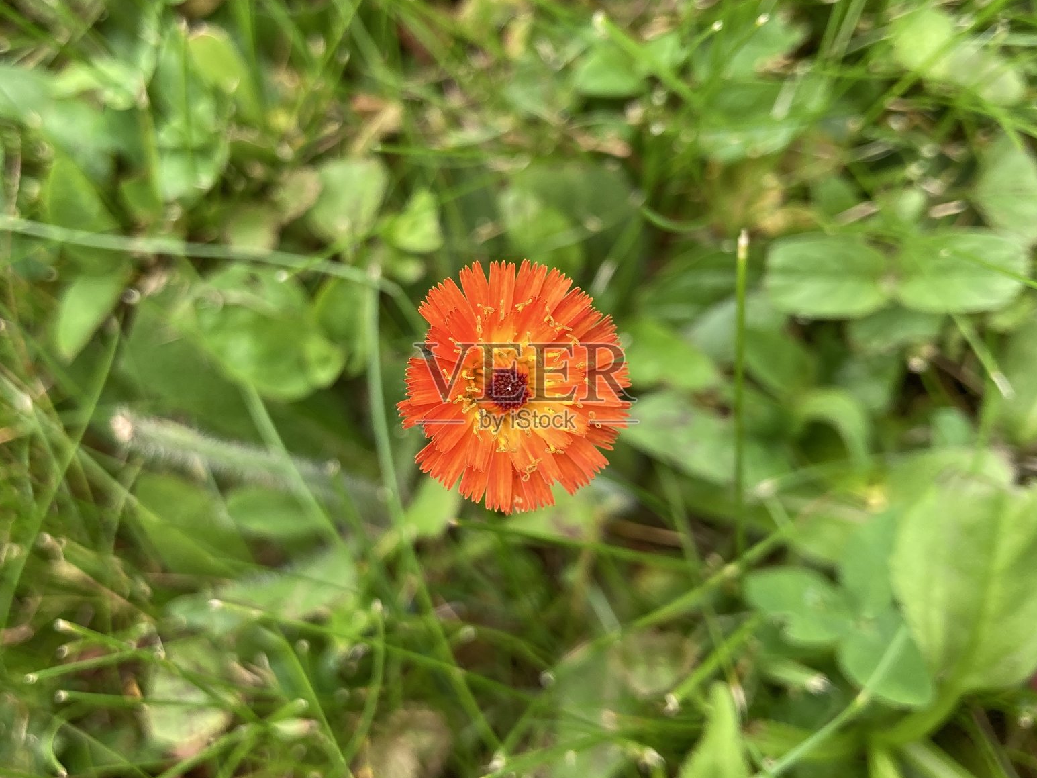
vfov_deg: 48.2
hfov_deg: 61.7
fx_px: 869
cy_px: 389
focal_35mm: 29
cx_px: 526
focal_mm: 3.99
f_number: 1.8
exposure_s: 1/121
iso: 40
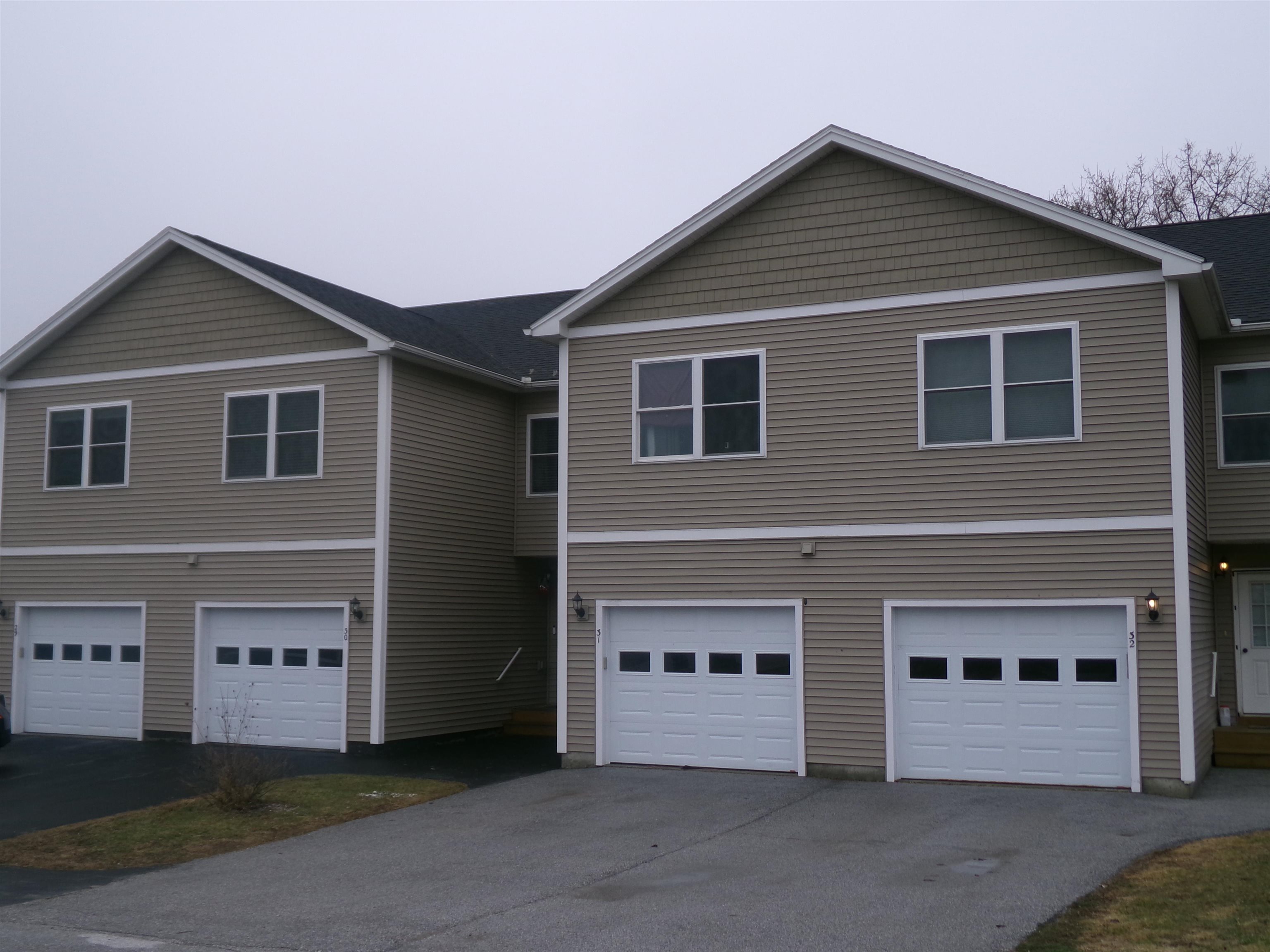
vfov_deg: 38.7
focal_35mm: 37
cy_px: 476
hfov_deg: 50.1
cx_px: 635
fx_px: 1357
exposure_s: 1/350
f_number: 4
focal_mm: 6.6
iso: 100
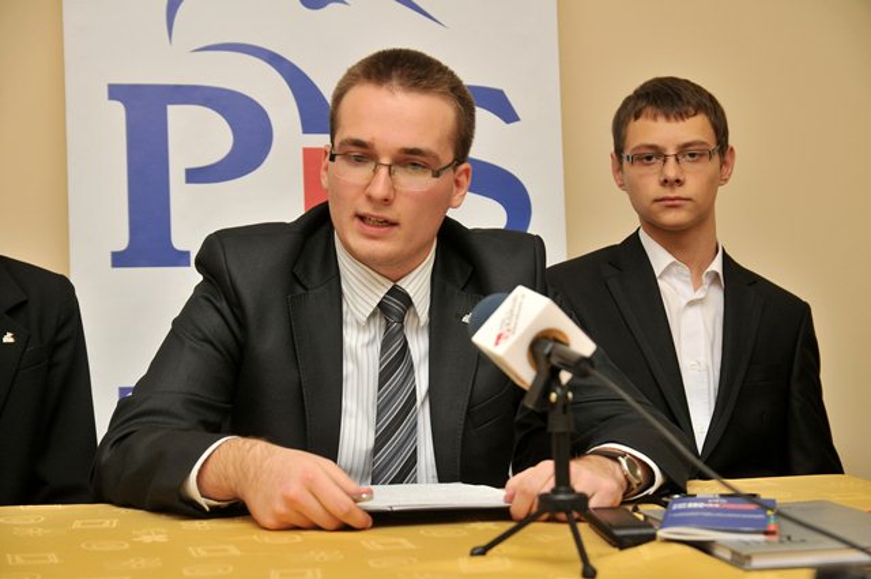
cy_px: 290
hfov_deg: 27.0
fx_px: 1812
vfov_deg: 18.1
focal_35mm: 75
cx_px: 436
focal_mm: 50
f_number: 3.3
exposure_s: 1/180
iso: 200
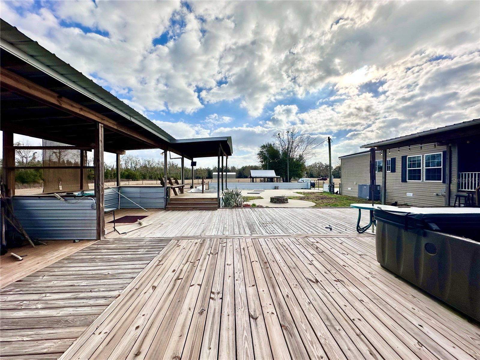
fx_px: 194
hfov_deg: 102.1
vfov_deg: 85.7
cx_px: 240
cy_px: 180
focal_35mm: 14
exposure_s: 1/3861
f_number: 2.2
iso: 50
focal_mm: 2.22
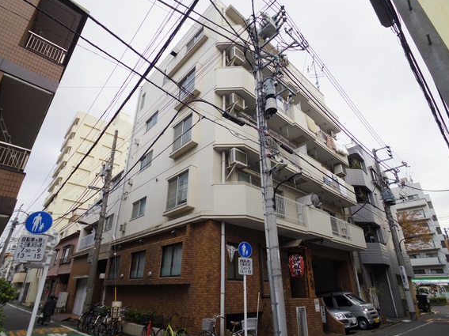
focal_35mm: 18
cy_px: 174
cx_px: 229
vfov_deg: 71.6
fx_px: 233
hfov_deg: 87.8
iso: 250
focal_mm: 3.8
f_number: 3.7
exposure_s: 1/30
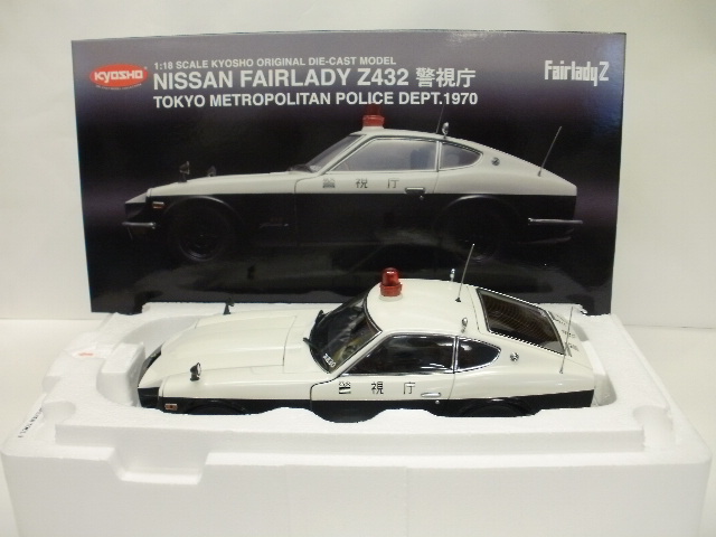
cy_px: 268
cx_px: 358
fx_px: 745
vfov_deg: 39.7
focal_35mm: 36
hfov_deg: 51.4
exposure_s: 1/20
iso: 125
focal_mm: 6.3
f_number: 3.5
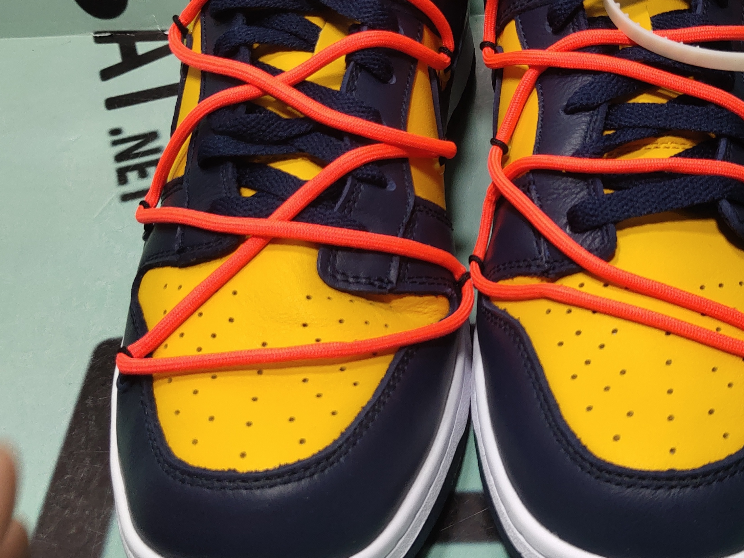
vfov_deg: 26.5
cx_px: 480
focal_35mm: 55
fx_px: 1182
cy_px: 245
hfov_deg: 34.7
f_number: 1.79
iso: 85
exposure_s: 1/100
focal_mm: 4.35
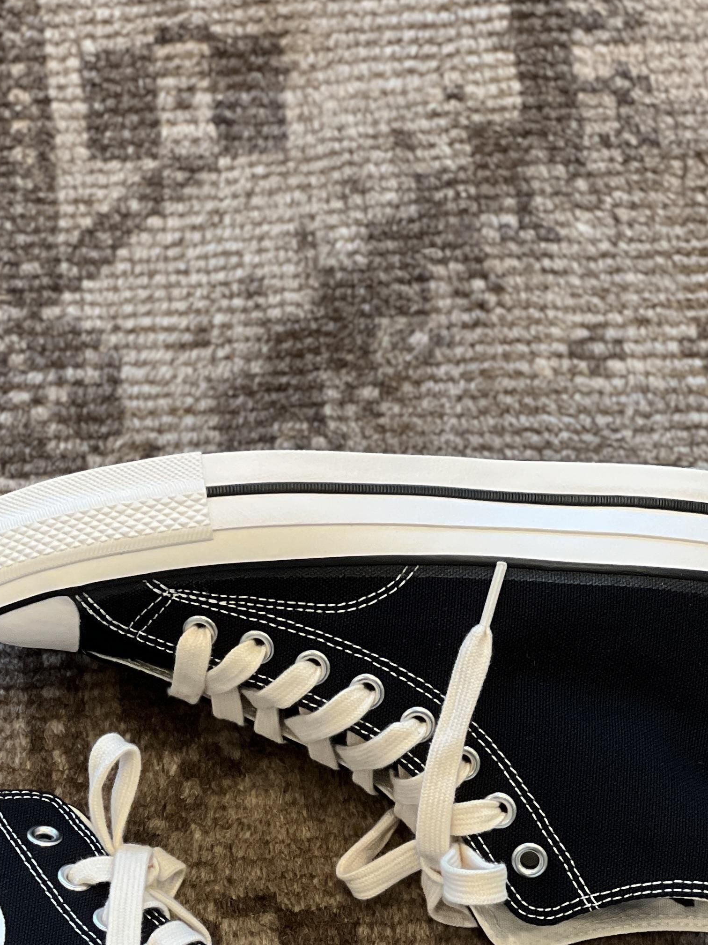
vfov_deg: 12.7
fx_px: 4200
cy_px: 908
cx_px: 284
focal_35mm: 154
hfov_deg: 9.6
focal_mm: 9
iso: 160
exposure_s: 1/40
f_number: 2.8
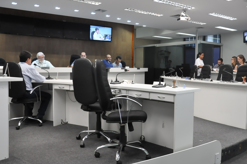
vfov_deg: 36.2
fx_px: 251
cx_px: 139
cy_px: 73
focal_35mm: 37
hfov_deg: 52.3
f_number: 5.6
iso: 2000
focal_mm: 21
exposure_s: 1/125
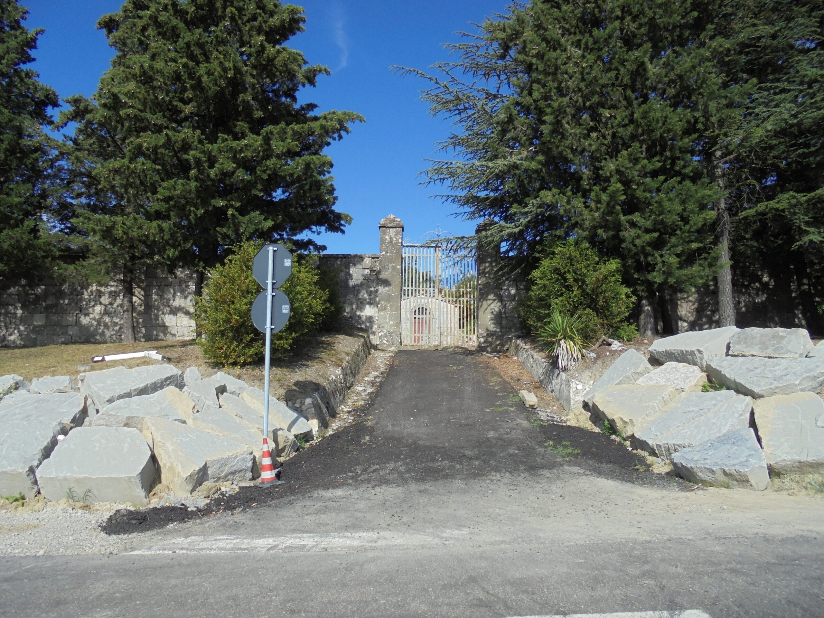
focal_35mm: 26
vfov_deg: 53.1
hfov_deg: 67.3
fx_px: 619
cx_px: 412
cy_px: 309
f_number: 3.5
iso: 100
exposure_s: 1/800
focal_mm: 4.6
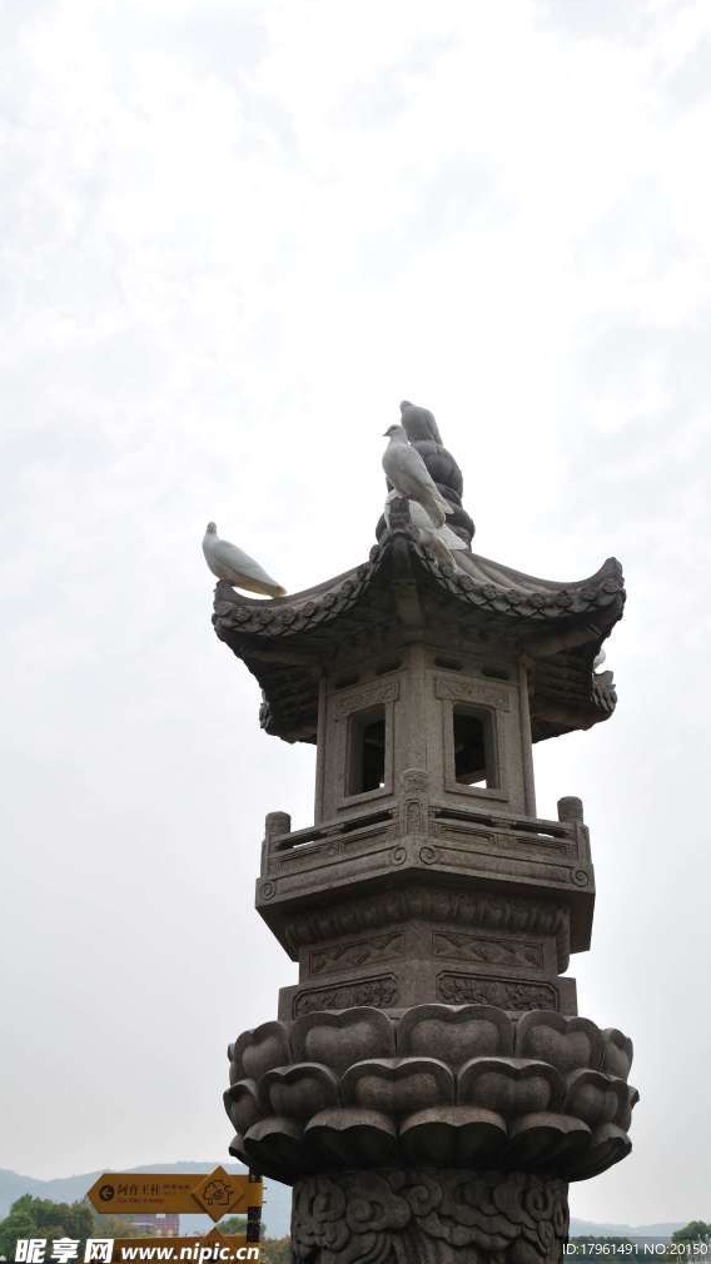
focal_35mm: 35
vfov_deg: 56.6
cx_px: 421
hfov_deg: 33.6
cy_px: 633
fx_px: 1173
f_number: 10
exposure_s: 1/500
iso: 200
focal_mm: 22
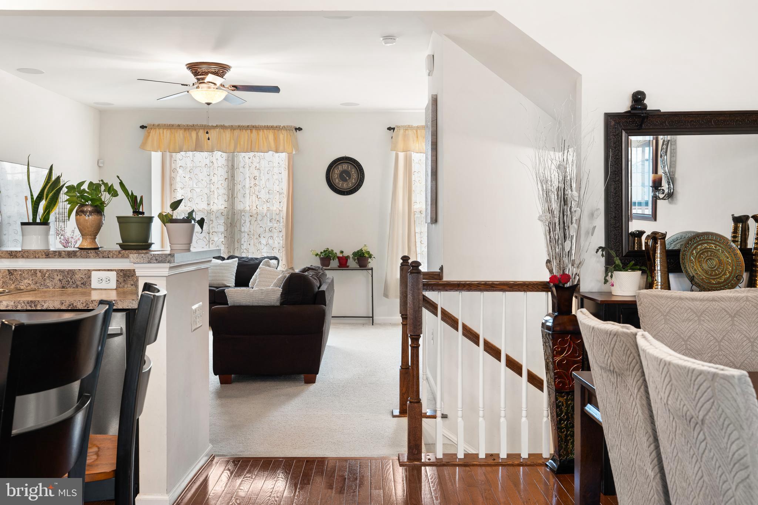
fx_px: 716
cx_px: 379
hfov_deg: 55.8
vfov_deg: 38.9
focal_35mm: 34
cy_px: 252
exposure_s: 1/1.67
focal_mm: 34
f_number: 8
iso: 320
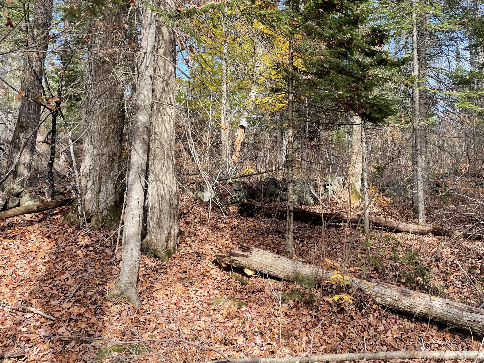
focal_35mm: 34
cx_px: 308
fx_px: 475
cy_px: 162
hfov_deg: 53.2
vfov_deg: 41.7
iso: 32
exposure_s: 1/296
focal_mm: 4.2
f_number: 1.6
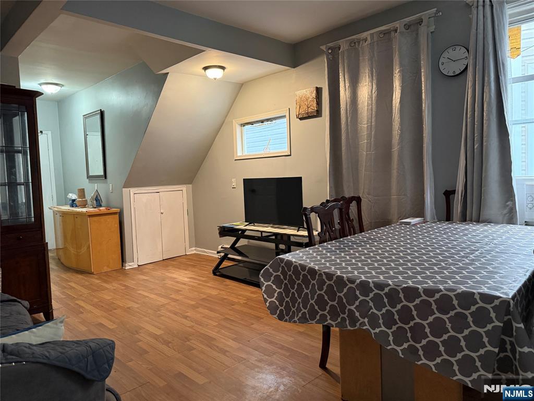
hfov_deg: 71.6
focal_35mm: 24
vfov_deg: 56.8
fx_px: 370
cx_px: 267
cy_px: 200
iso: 500
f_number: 1.78
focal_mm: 6.76
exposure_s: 1/60
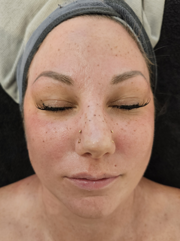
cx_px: 90
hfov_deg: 58.9
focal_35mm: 23
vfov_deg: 73.9
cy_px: 120
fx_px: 159
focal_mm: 6.3
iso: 200
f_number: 1.7
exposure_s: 1/120
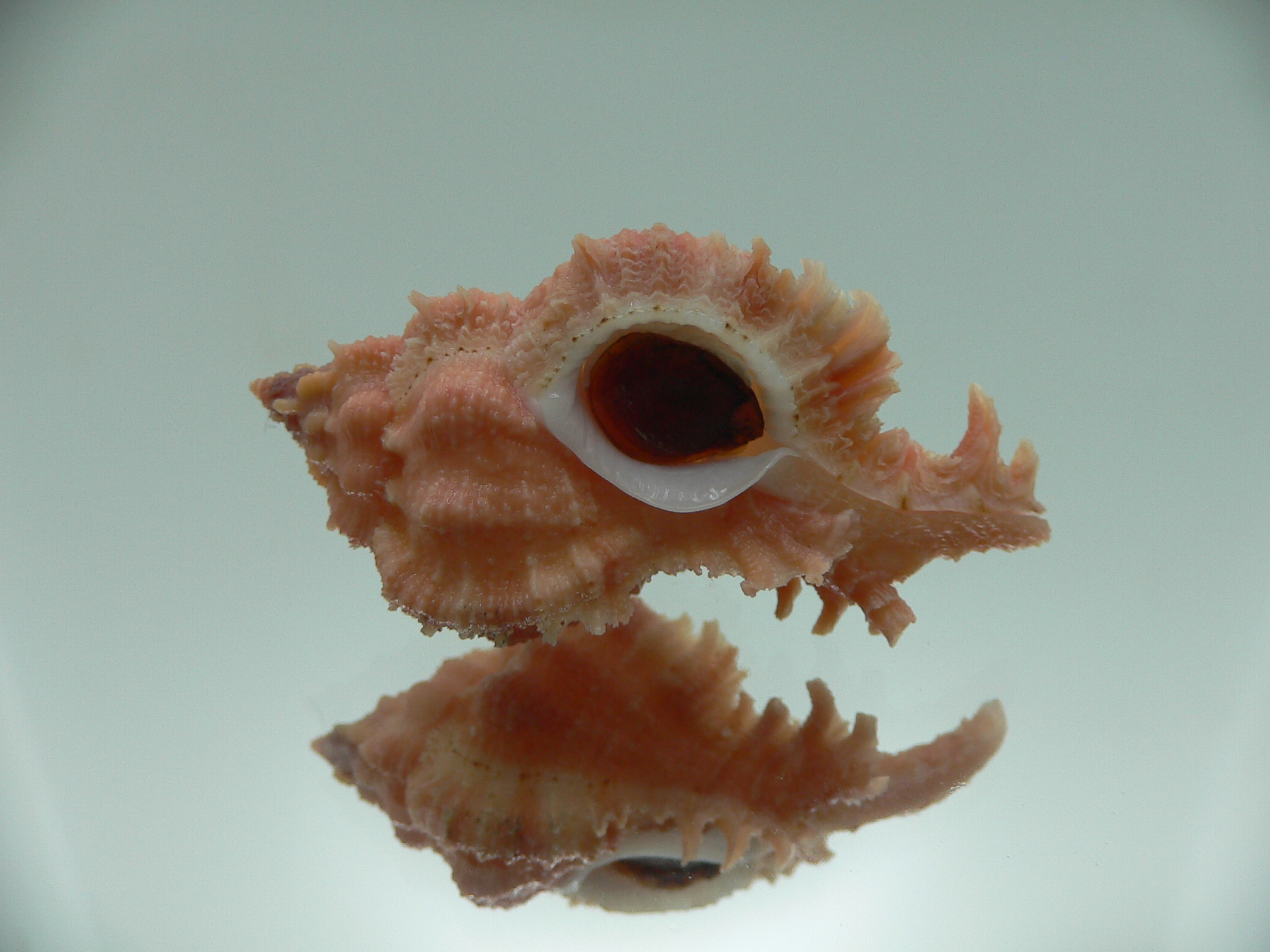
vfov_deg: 40.7
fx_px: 1284
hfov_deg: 52.6
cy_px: 476
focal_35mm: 35
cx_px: 635
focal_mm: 4.6
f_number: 2.8
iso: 80
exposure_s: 1/80
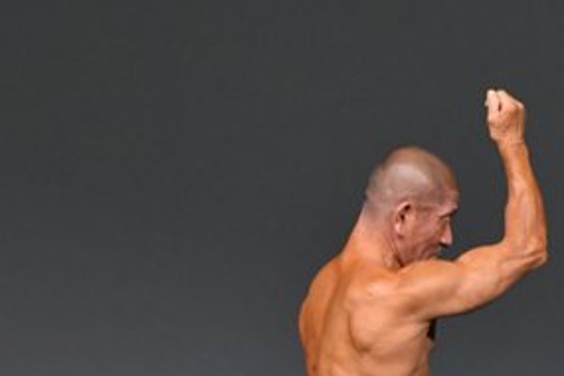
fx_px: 14710
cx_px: 373
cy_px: 445
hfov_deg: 2.2
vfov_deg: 1.5
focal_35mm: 939
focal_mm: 230
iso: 4000
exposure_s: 1/400
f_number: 5.6
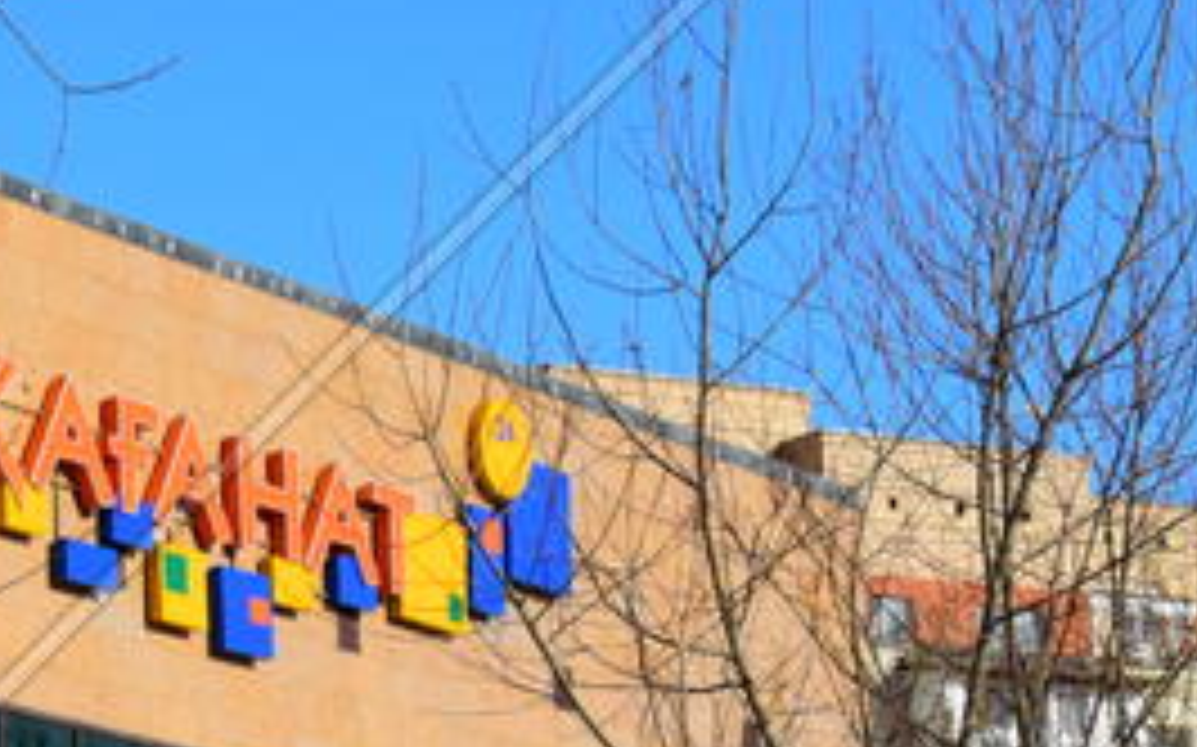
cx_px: -482
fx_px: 6196
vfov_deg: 6.8
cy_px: 1170
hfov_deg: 10.7
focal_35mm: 190
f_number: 11
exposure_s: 1/160
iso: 100
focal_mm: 38
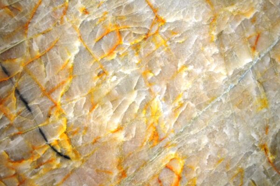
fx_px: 349
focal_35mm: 45
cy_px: 93
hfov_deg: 43.7
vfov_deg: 29.8
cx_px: 140
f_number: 4.5
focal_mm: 30
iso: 560
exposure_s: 1/60
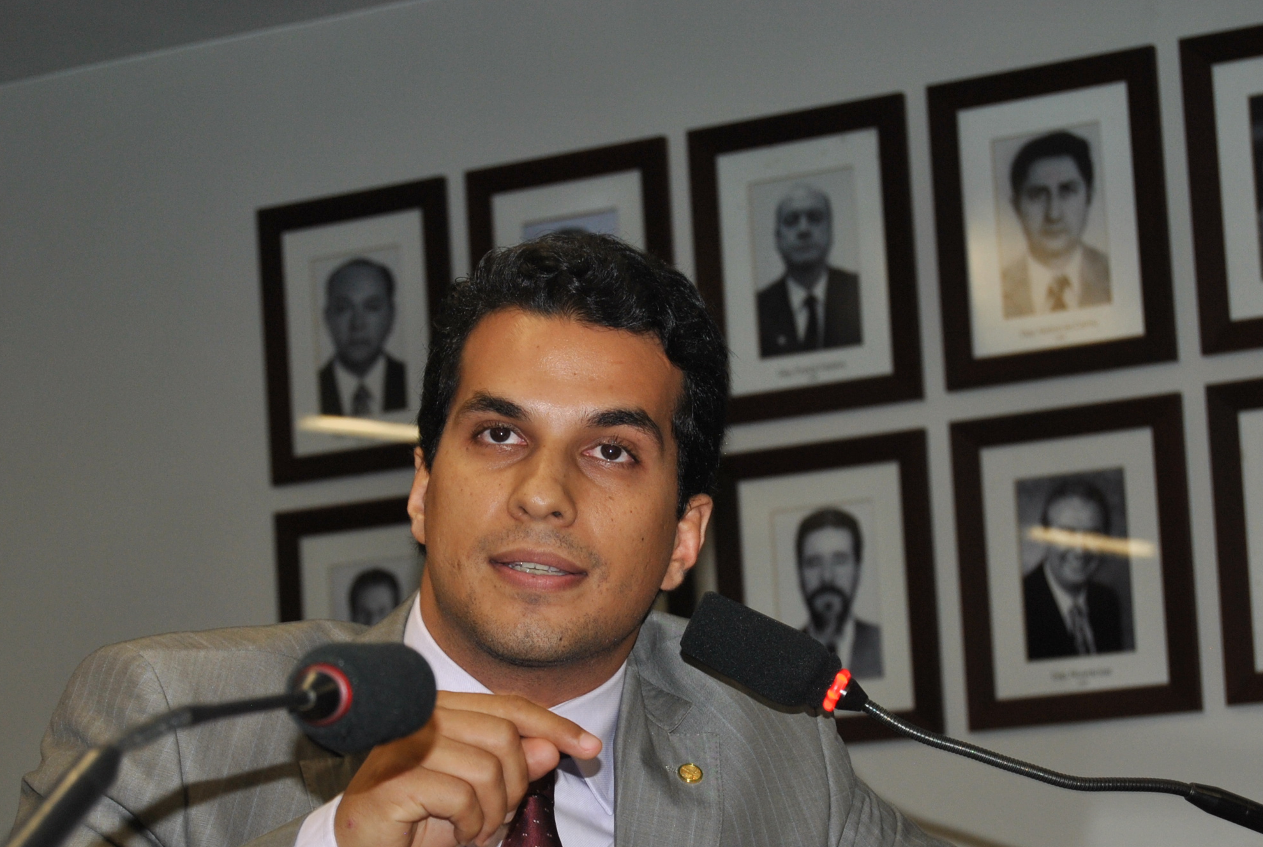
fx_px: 4244
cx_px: 570
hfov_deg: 16.9
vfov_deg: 11.4
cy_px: 608
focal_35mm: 121
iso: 200
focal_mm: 55
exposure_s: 1/60
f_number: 5.6
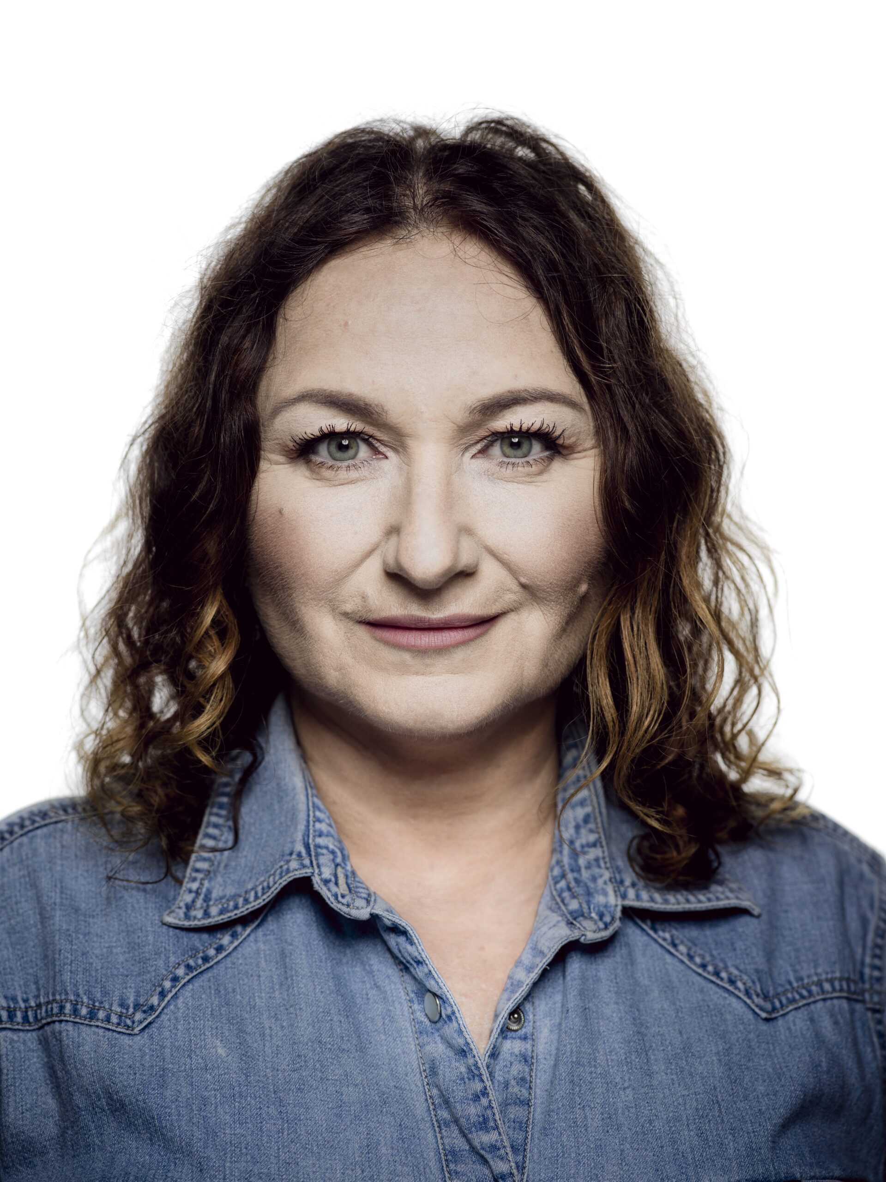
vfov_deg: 27.4
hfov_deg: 20.7
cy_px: 591
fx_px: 2424
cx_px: 443
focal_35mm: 71
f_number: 5.6
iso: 100
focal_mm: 90
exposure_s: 1/400
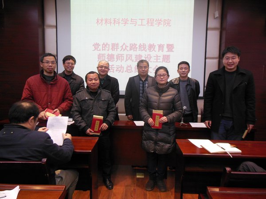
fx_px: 192
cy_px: 100
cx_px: 133
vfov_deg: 54.9
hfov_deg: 69.4
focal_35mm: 25
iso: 250
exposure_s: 1/30
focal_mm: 4.5
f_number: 3.2
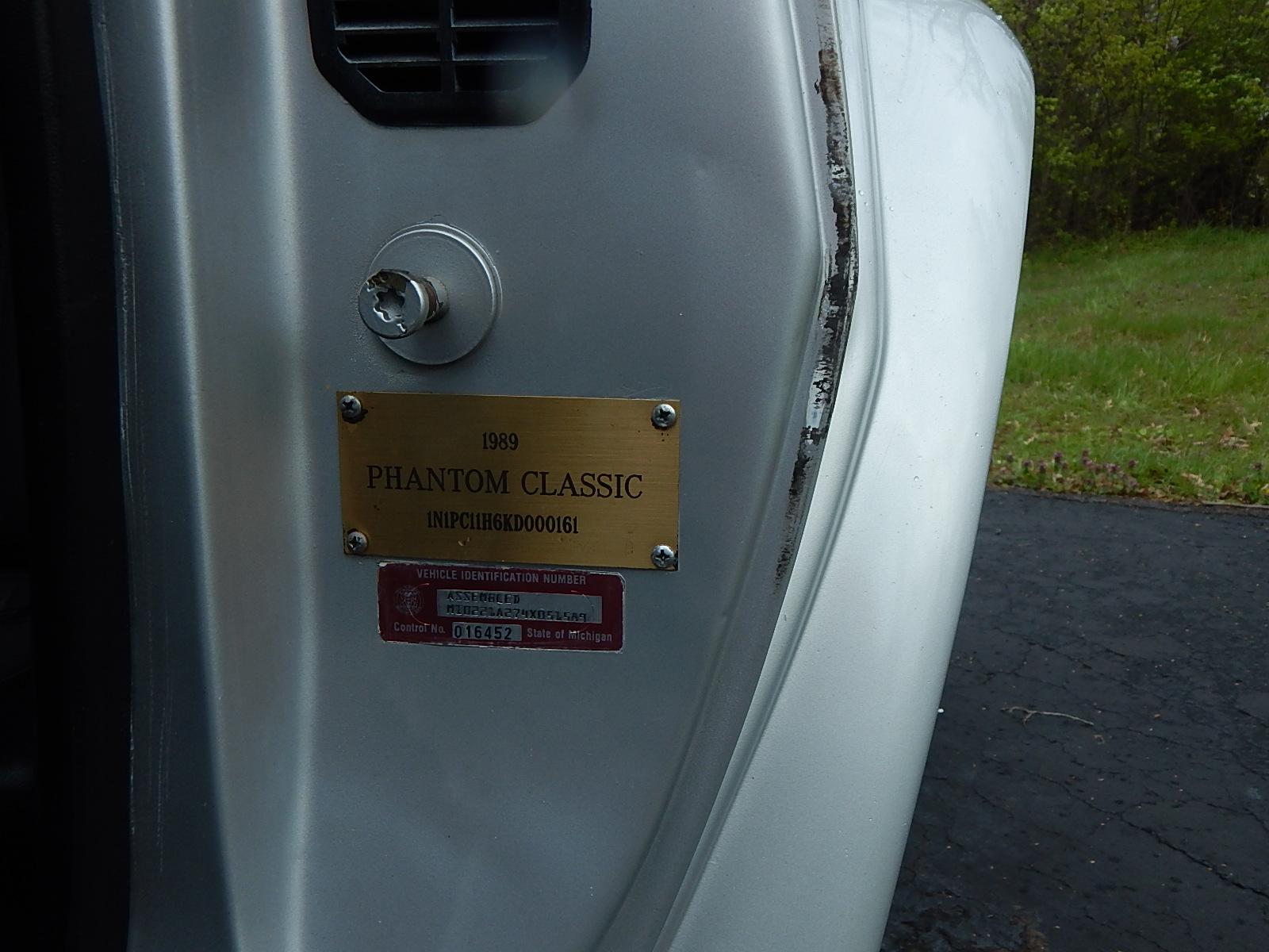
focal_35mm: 31
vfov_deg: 45.4
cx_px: 634
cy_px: 476
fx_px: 1136
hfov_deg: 58.4
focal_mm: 5.6
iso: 125
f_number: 3.2
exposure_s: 1/800
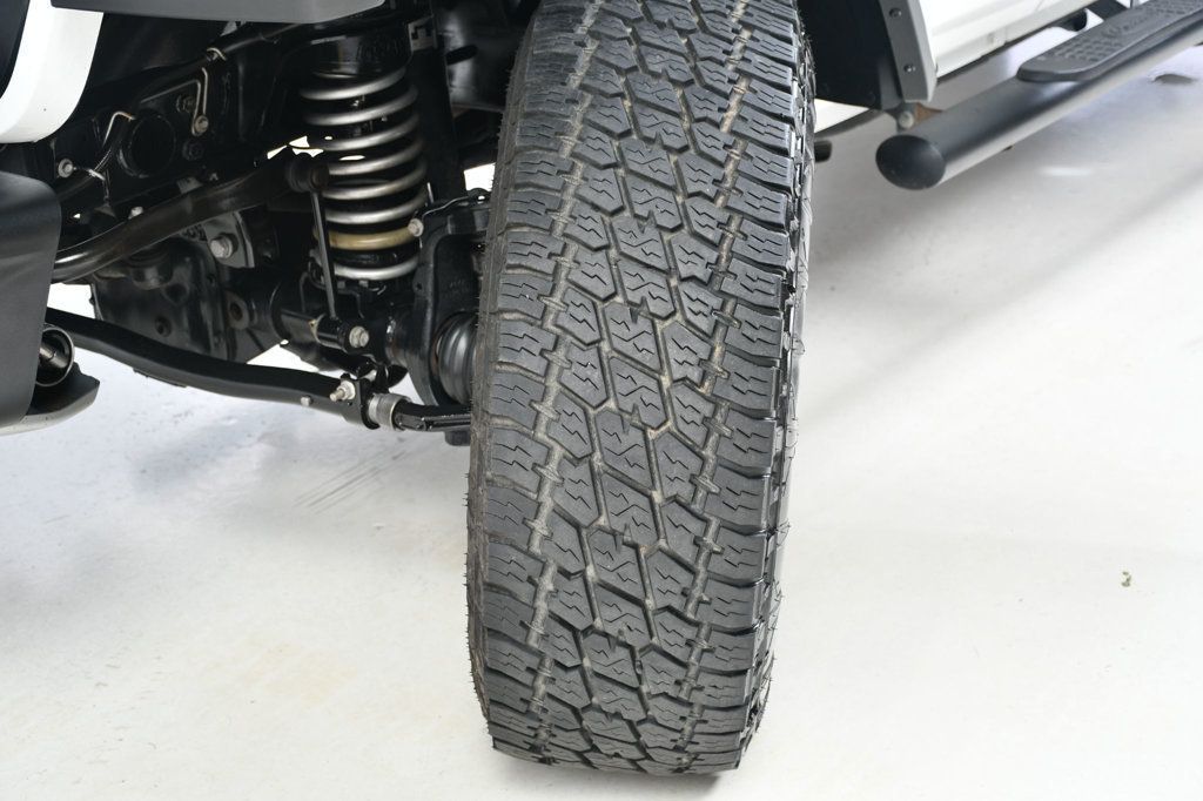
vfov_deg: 21.6
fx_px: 2104
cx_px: 602
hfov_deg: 31.9
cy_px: 400
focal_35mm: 63
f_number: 4.5
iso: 100
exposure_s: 1/160
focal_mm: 42
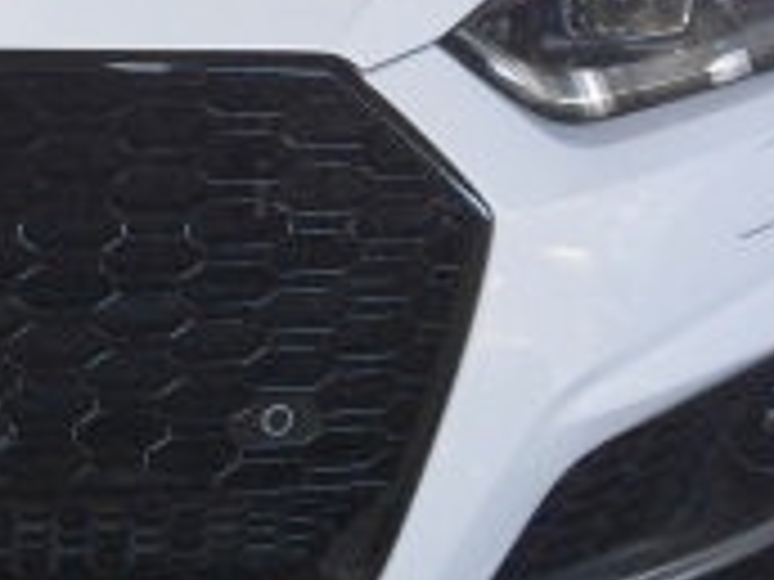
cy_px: -63
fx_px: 3153
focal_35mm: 141
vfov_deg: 10.4
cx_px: -369
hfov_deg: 13.3
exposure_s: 1/60
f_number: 3.7
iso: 160
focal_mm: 6.77
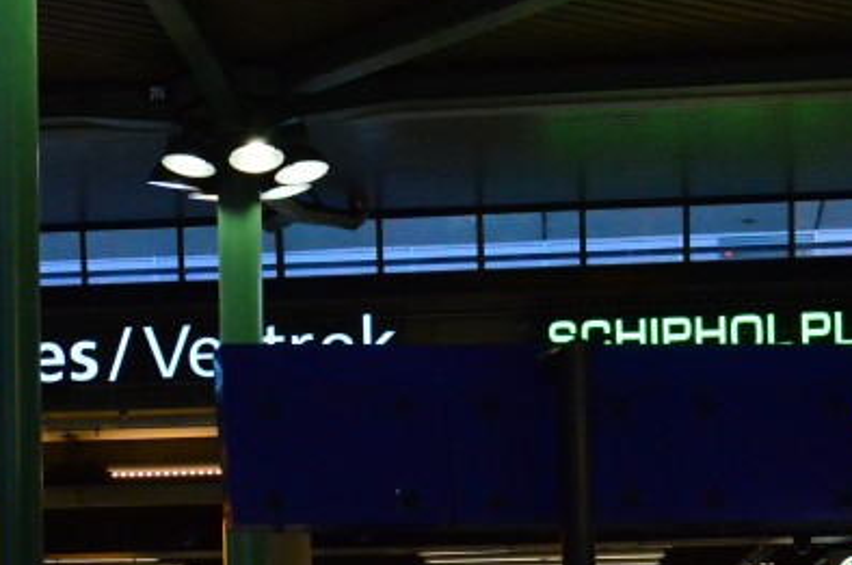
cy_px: 548
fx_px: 3219
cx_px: -158
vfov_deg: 10.0
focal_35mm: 136
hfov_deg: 14.6
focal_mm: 35
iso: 3200
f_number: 6.3
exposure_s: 1/160
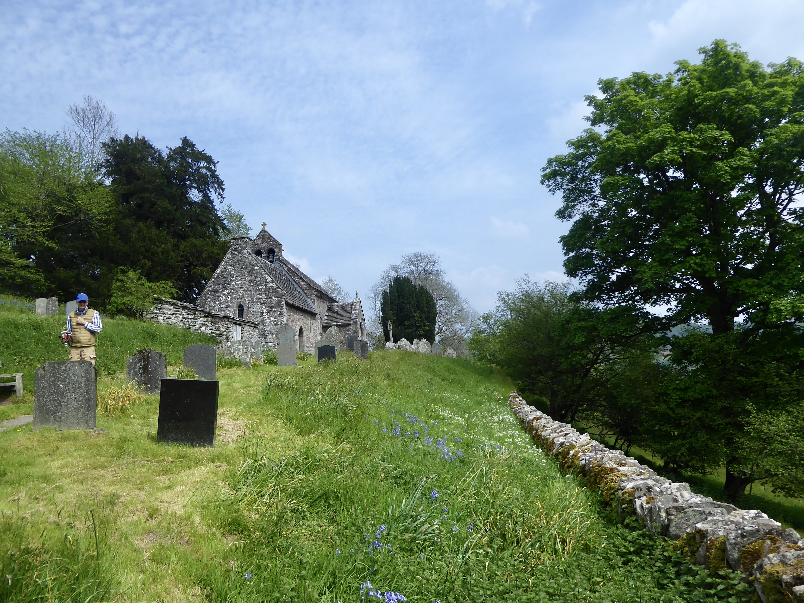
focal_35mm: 25
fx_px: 581
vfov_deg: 54.9
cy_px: 302
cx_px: 402
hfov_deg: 69.4
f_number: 3.3
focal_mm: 4.3
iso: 80
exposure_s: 1/800
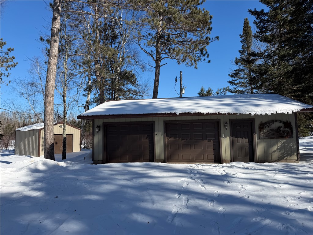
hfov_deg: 71.6
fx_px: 217
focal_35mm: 24
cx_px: 156
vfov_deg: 56.8
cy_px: 118
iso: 80
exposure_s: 1/4673
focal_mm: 6.76
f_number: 1.78
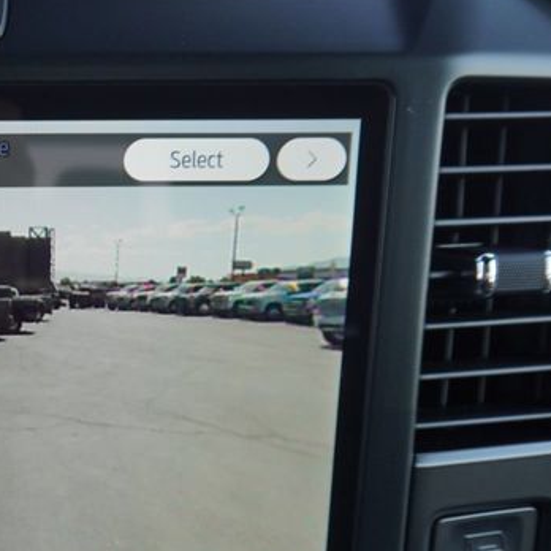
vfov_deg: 28.1
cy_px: 424
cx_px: -135
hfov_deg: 25.3
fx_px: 1081
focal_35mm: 60
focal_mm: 16
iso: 100
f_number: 4.5
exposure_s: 1/80
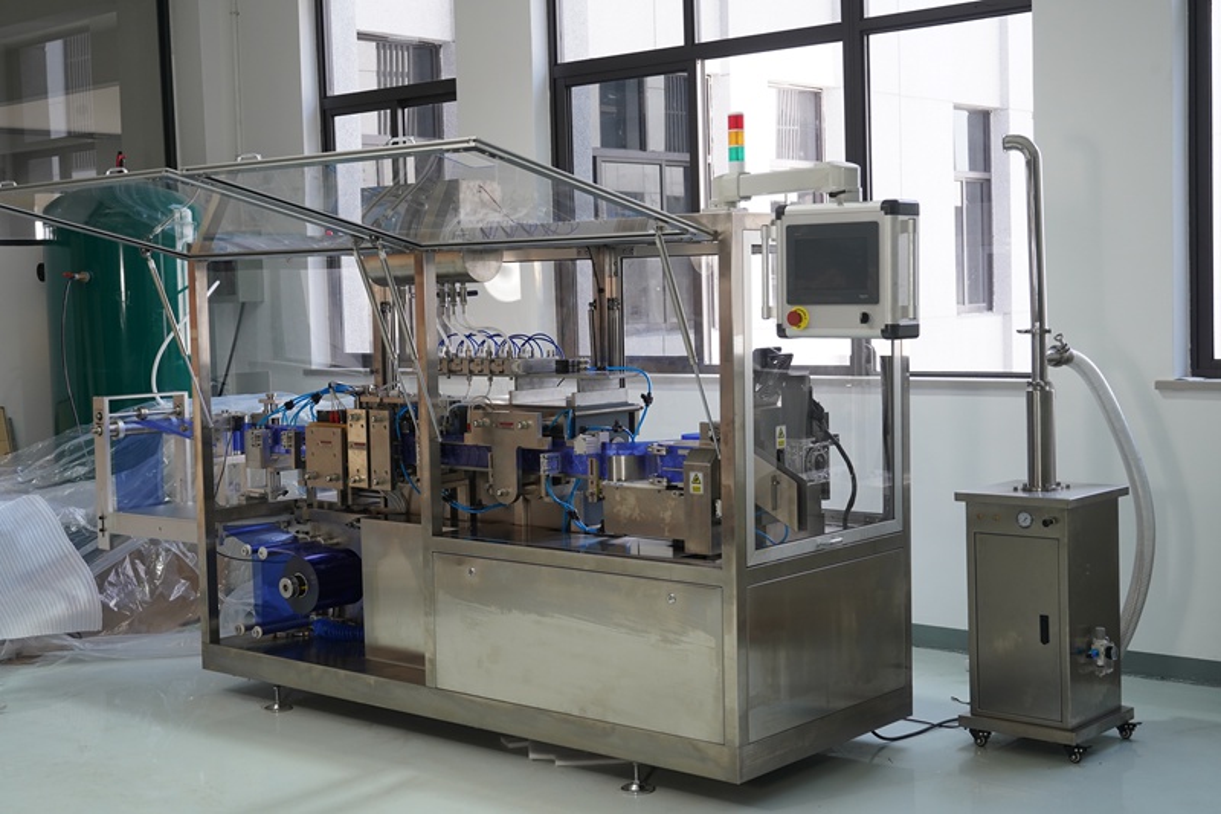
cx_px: 610
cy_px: 407
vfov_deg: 27.5
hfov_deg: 40.4
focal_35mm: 49
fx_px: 1661
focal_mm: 49
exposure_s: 1/30
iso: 1000
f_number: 9
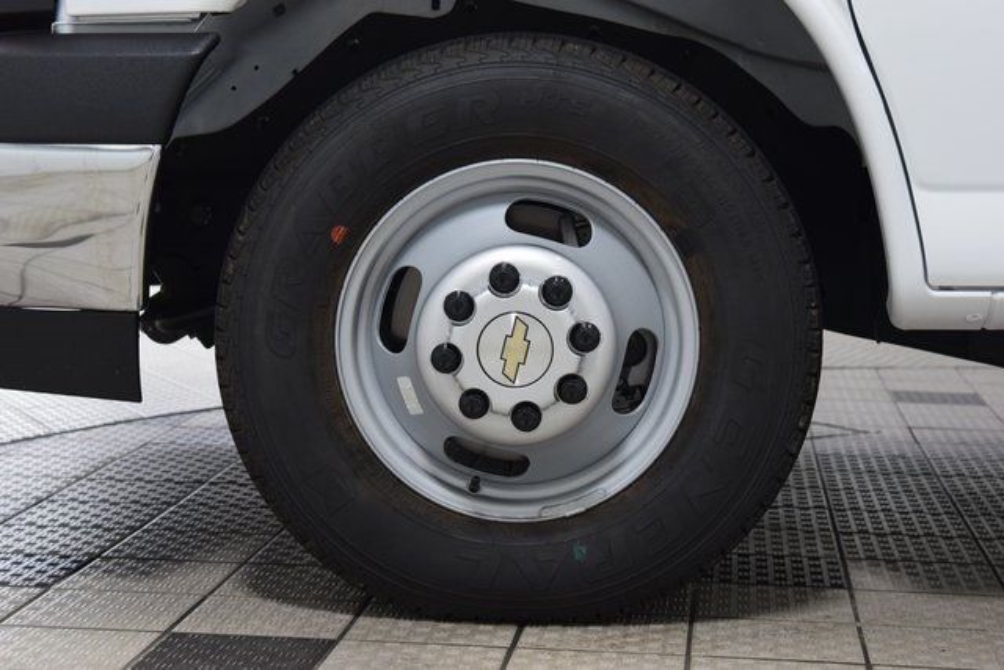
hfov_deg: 26.0
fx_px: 2176
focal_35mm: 78
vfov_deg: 17.5
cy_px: 335
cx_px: 502
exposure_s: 1/60
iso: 1600
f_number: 5.6
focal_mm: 52
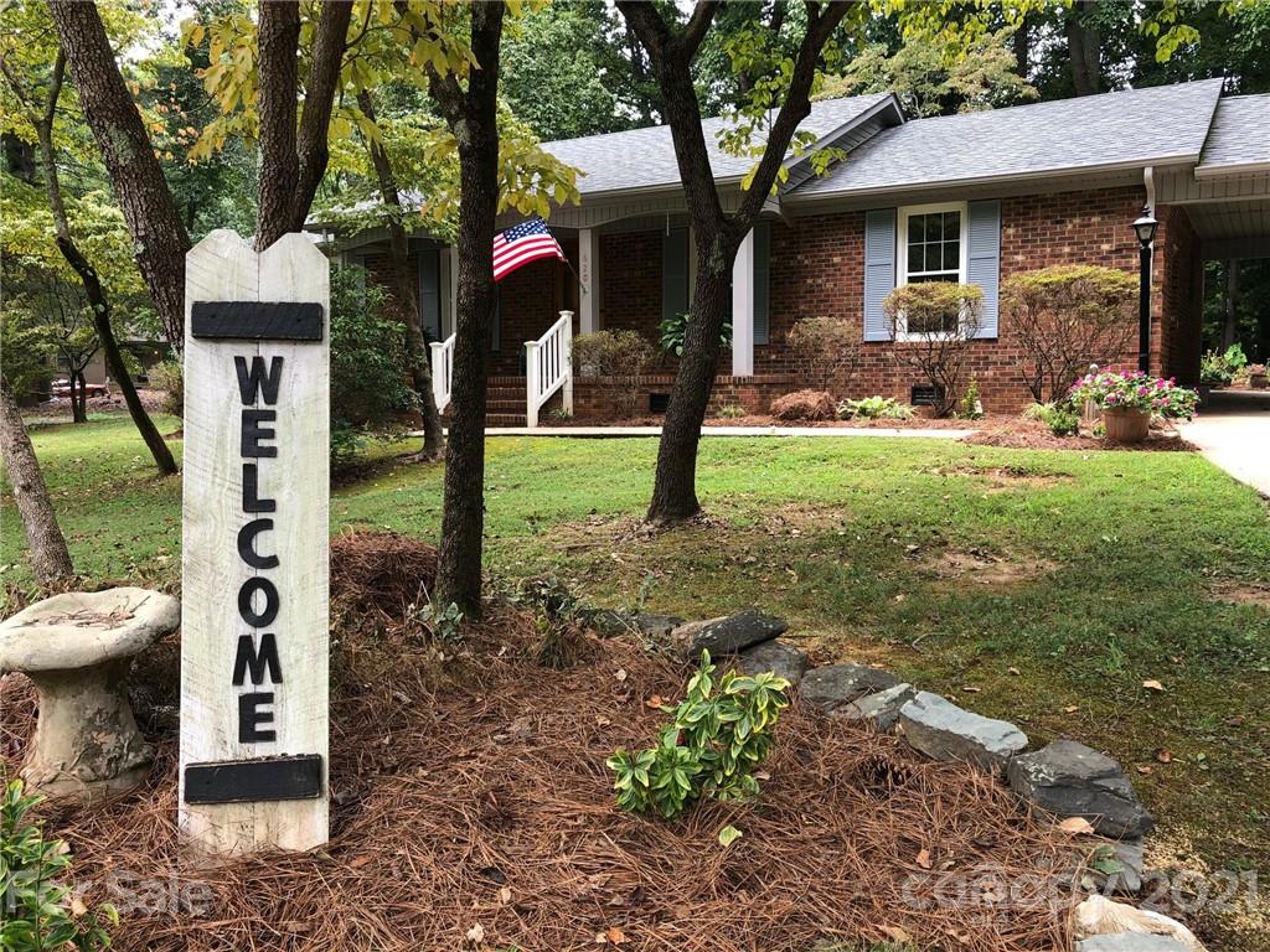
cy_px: 476
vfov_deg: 49.7
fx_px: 1027
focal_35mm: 28
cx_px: 635
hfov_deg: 63.4
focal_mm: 3.99
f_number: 1.8
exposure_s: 1/120
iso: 25
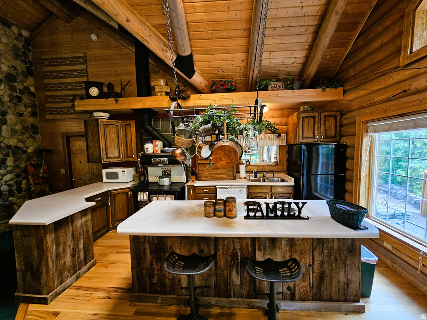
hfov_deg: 106.2
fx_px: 160
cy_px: 160
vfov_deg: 89.9
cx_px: 214
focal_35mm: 13
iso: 200
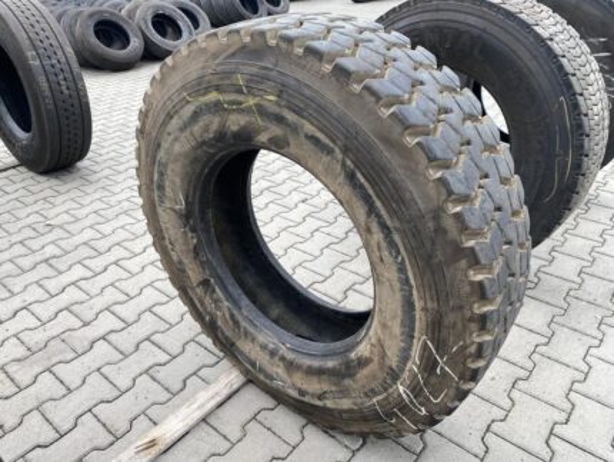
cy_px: 231
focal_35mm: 26
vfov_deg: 53.1
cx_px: 307
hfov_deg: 67.3
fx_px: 461
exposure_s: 1/517
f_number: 1.8
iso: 32
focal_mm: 4.25
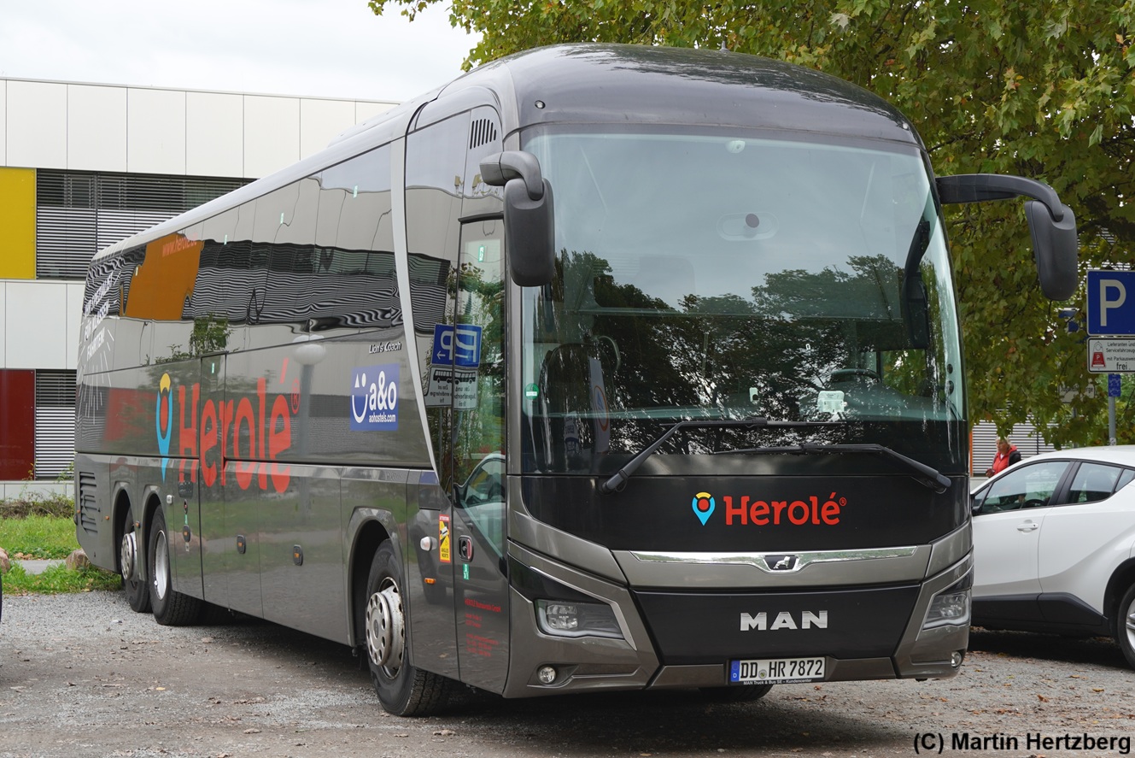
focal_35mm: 63
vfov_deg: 21.6
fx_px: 1987
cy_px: 379
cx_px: 568
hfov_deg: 31.9
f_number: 5.6
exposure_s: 1/100
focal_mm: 42
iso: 100
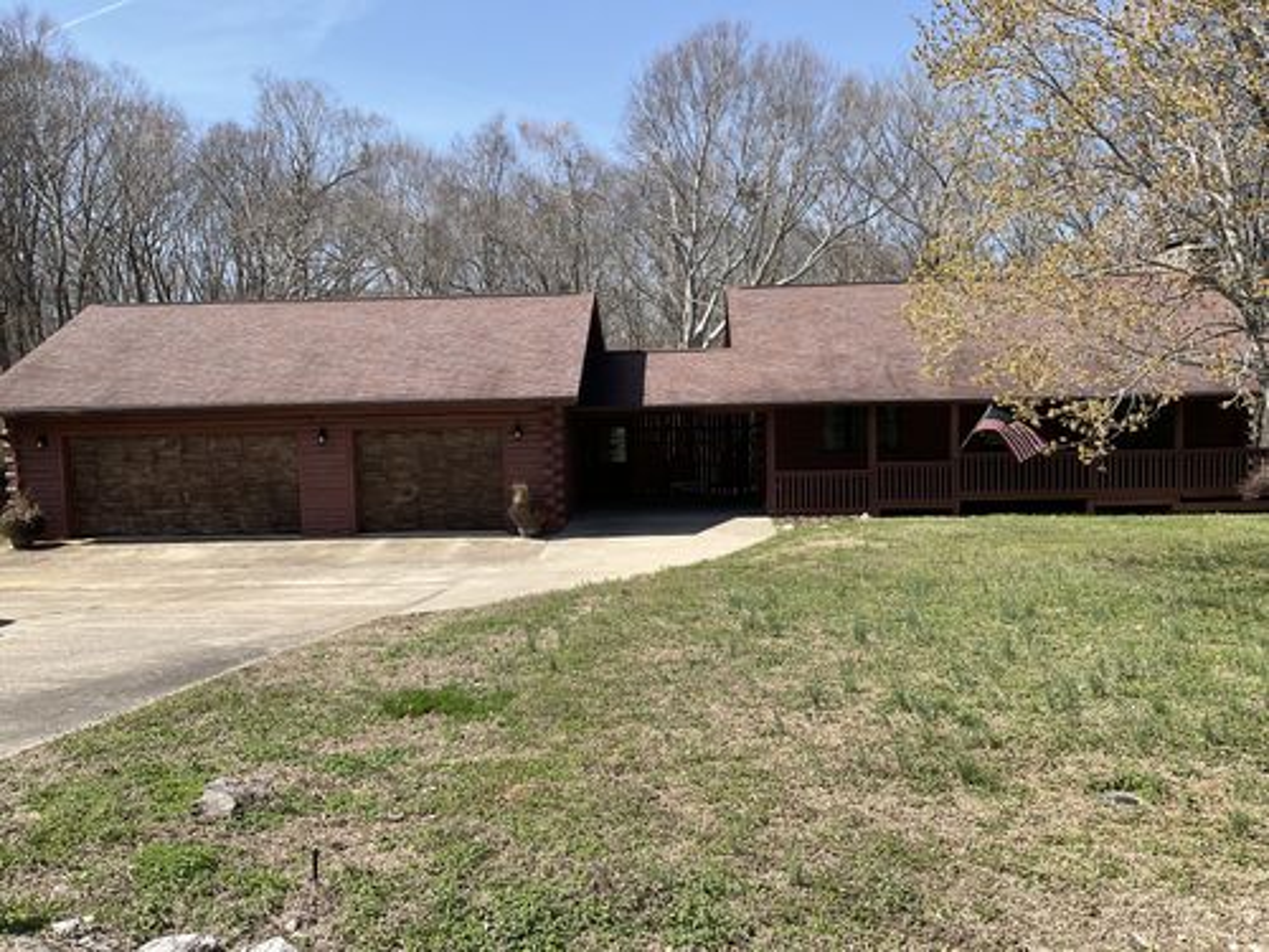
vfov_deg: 48.2
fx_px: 1063
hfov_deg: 61.7
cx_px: 634
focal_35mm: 29
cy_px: 476
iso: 16
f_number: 1.8
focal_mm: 3
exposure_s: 1/1412
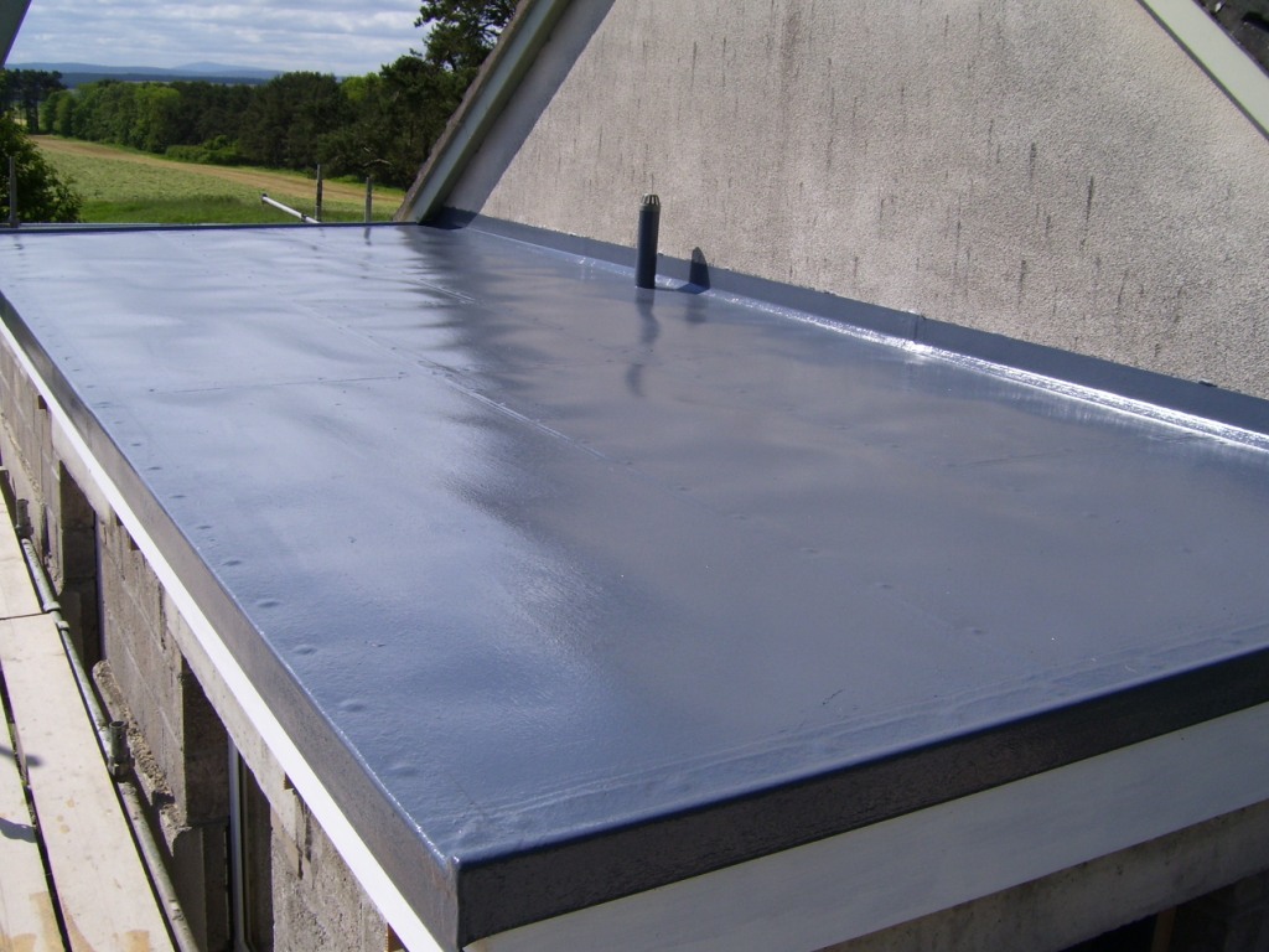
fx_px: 1356
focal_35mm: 37
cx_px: 634
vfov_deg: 38.7
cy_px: 476
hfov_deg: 50.1
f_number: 4.8
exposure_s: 1/750
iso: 80
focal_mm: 6
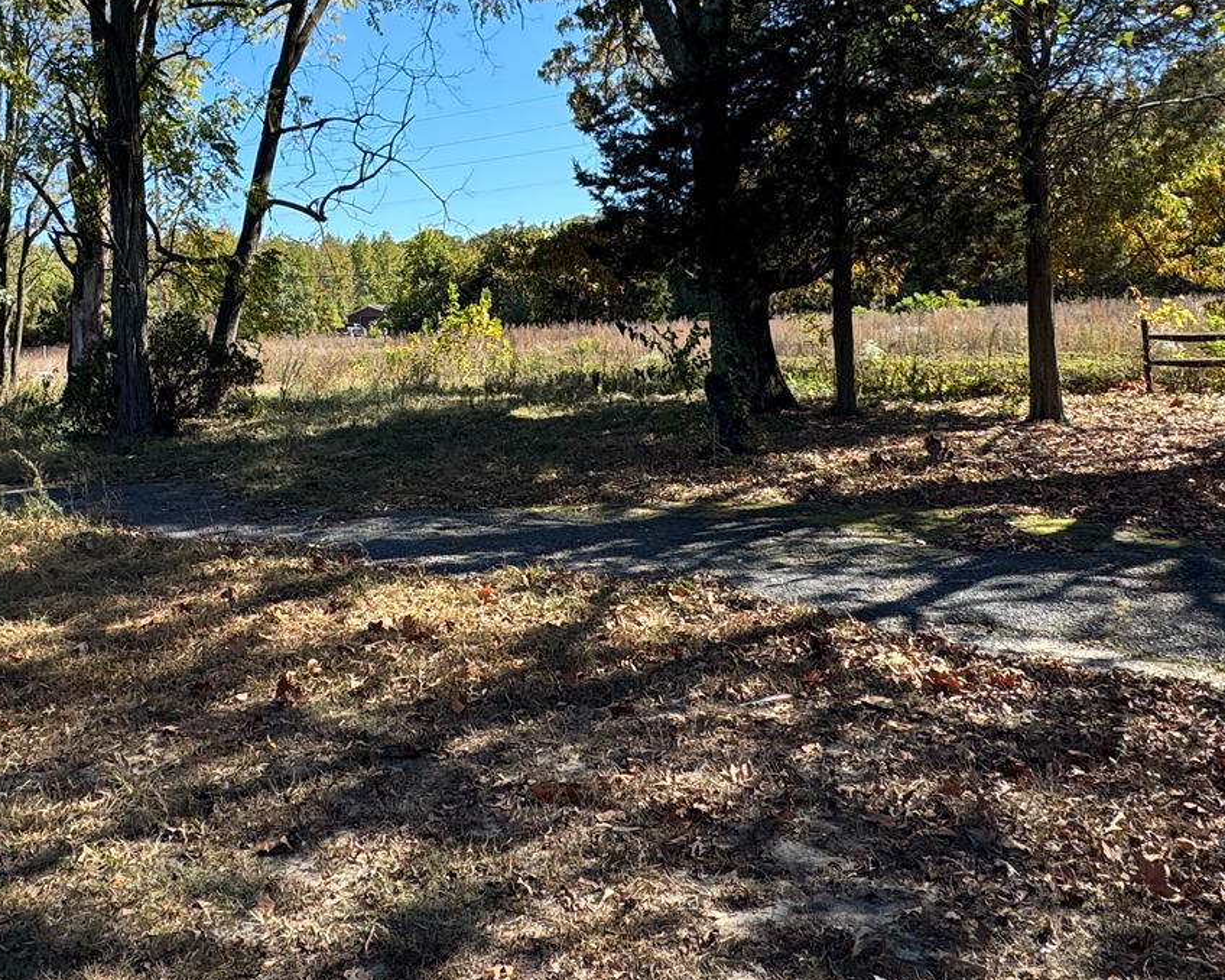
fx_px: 1196
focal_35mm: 33
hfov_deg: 53.2
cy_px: 247
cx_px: 416
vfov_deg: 43.1
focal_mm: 2.22
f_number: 2.2
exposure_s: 1/610
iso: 40
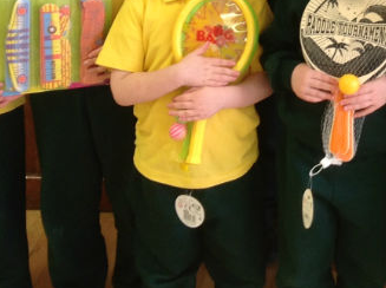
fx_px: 1169
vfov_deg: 13.3
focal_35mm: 105
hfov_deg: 18.2
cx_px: 407
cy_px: -132
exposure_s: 1/40
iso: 64
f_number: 2.4
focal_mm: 4.28
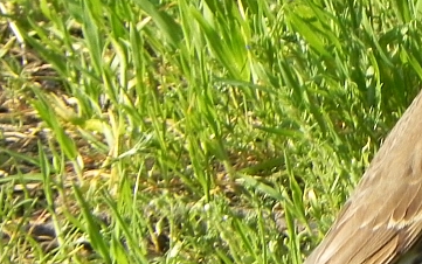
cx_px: 458
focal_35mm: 2038
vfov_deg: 0.6
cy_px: 134
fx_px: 23450
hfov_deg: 1.0
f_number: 8
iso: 160
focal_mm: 120
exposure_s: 1/94.1
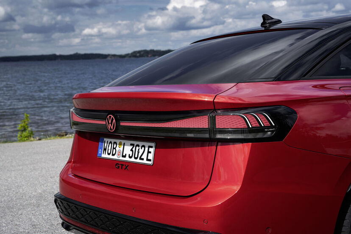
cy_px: 117
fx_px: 585
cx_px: 176
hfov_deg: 33.4
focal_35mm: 60
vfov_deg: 22.6
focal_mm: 60
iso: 100
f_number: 7.1
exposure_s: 1/160
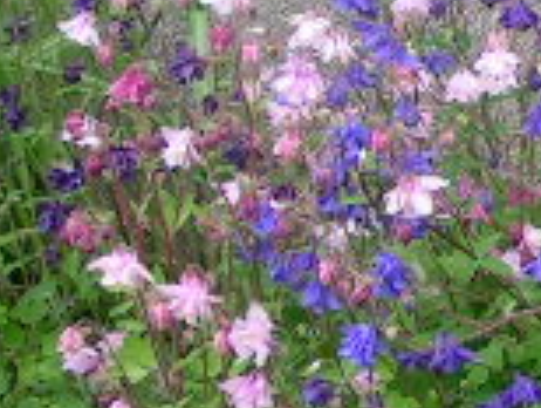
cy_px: 197
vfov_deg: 8.0
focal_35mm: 187
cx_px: 685
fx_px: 2927
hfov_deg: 10.4
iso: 50
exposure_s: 1/100
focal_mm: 6.9
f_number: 4
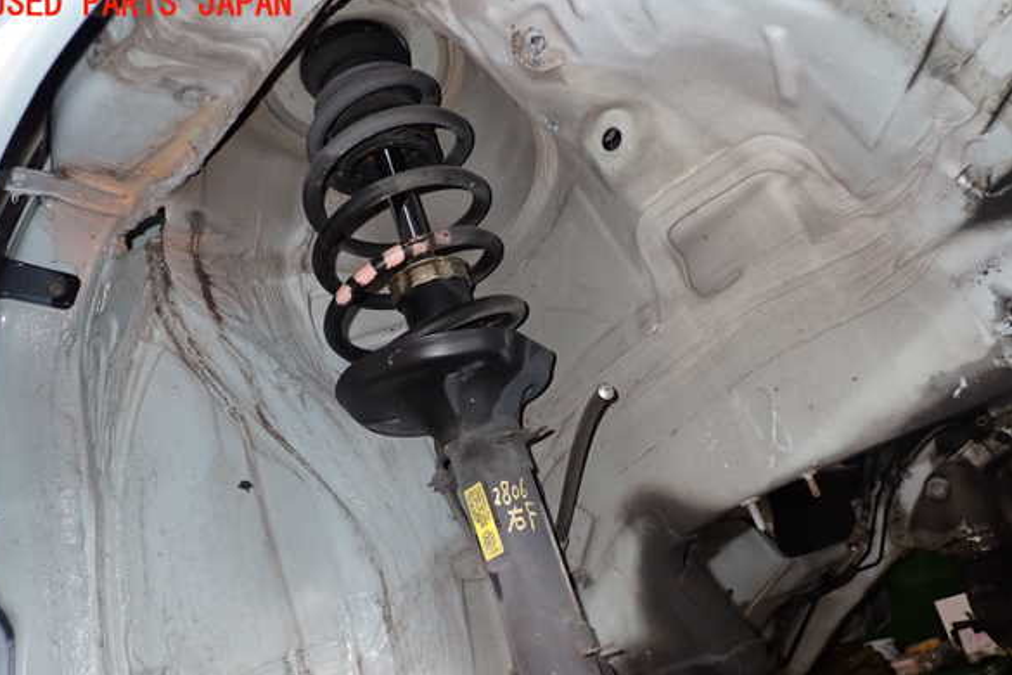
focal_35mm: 32
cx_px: 496
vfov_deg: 41.1
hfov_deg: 58.7
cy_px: 372
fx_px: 899
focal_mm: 5.4
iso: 250
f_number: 6.3
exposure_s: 1/30
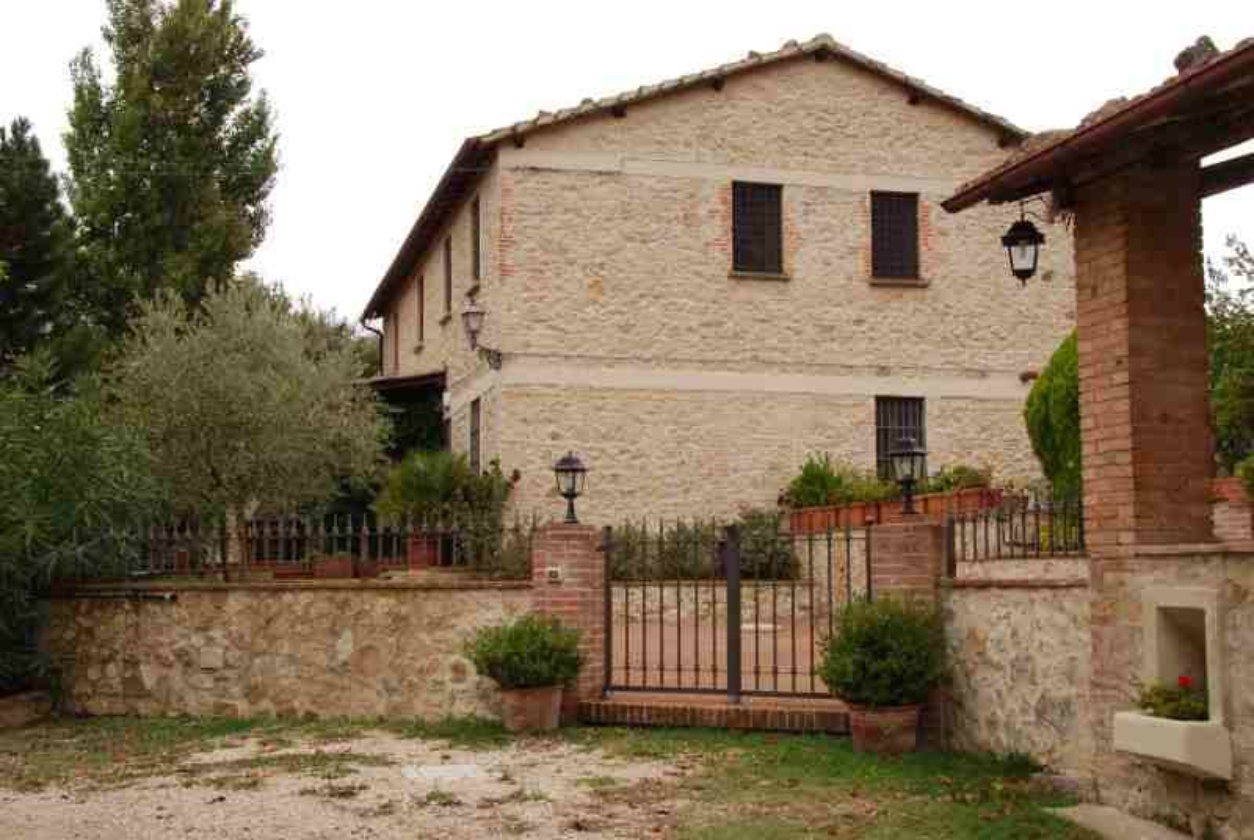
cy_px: 420
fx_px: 1465
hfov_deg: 46.3
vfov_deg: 32.0
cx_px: 627
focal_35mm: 42
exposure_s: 1/320
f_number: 8
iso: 400
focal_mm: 28
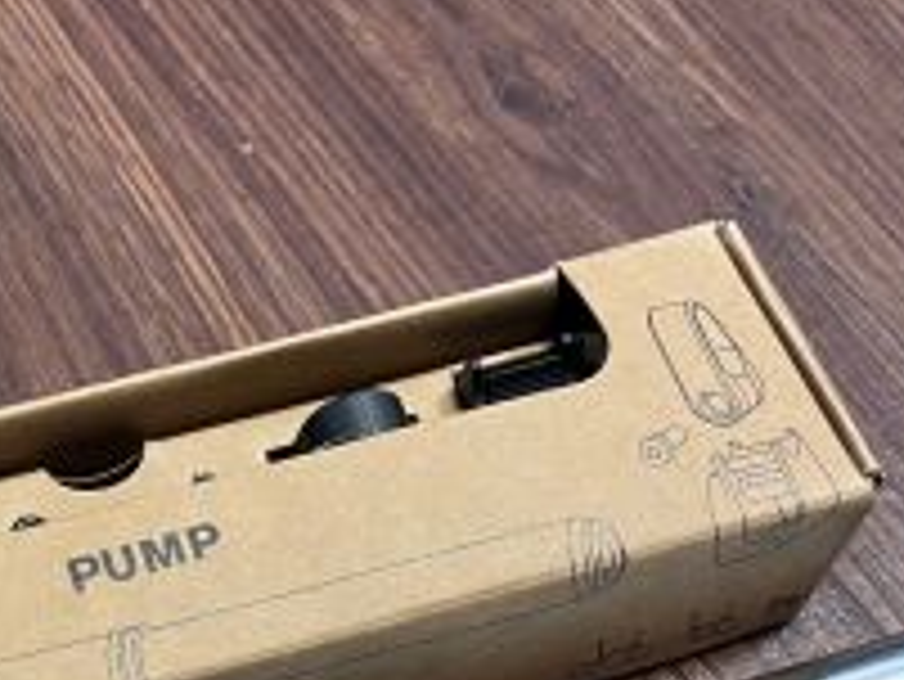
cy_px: 784
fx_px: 1620
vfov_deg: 22.1
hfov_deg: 30.0
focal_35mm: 62
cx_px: 108
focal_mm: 5.7
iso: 125
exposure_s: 1/50
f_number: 1.5
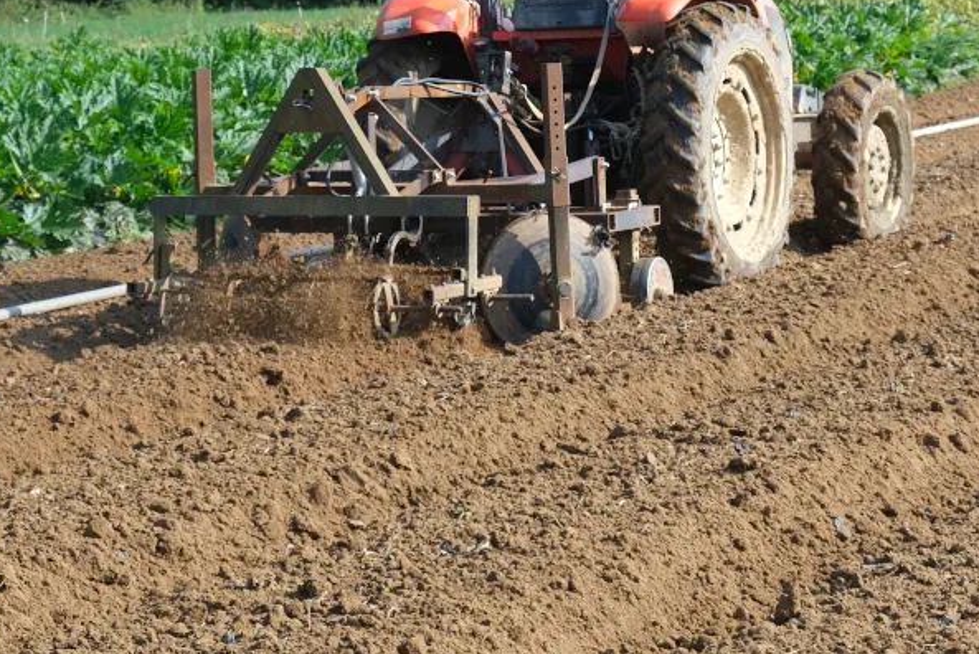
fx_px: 3346
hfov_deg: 16.6
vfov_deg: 11.1
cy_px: 176
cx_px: 542
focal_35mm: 123
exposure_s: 1/220
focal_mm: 48.4
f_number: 6.4
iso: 160
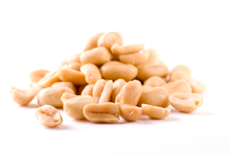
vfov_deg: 10.2
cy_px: 77
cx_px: 115
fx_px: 864
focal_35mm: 135
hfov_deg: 15.2
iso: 100
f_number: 11
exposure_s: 1/125
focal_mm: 90
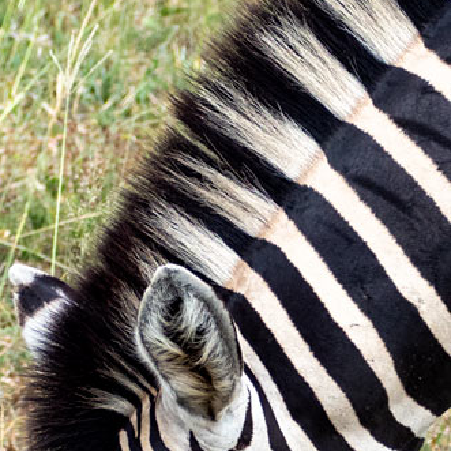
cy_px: 311
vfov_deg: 1.5
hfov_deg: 1.5
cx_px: 402
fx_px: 16996
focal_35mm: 1153
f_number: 5.6
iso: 250
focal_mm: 150
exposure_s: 1/400
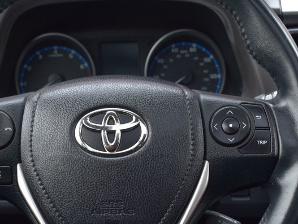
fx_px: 611
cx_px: 120
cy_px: 140
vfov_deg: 20.7
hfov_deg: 27.3
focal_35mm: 71
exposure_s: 1/15
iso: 400
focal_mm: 32
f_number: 6.3
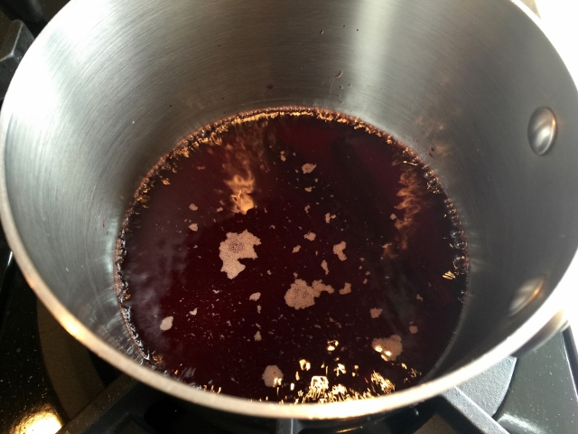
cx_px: 289
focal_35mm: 29
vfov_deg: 48.2
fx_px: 484
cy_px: 217
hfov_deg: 61.7
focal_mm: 4.15
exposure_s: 1/15
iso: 32
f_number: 2.2
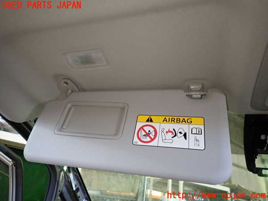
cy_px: 100
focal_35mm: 25
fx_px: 194
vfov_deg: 54.9
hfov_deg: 69.4
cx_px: 134
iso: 250
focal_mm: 4.5
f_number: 2
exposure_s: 1/30
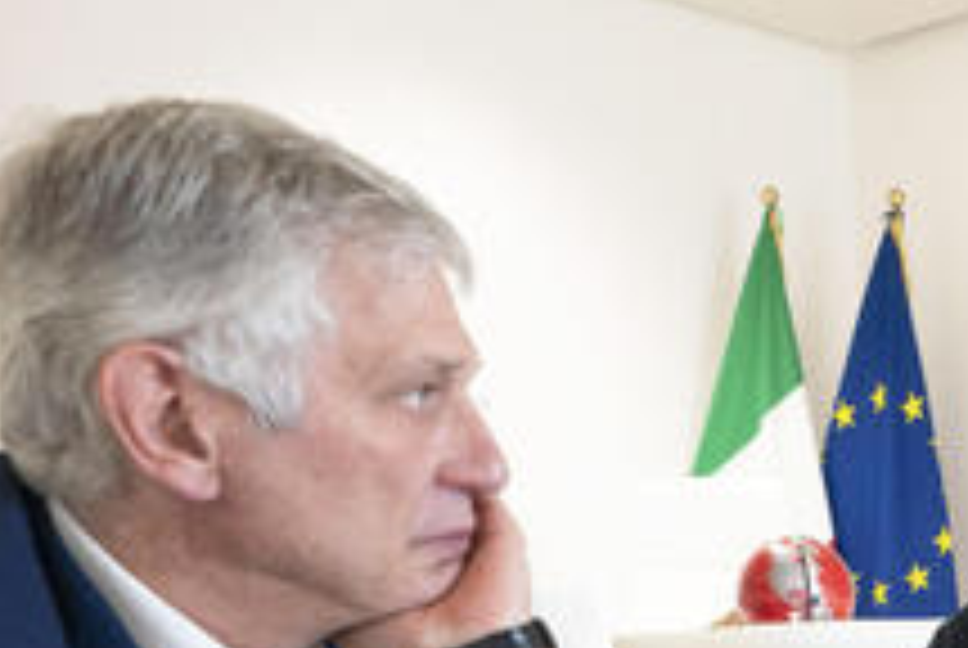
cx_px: 1279
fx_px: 1400
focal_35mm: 52
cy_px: 794
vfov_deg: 23.6
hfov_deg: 29.9
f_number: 4
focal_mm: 16
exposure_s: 1/125
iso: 1250
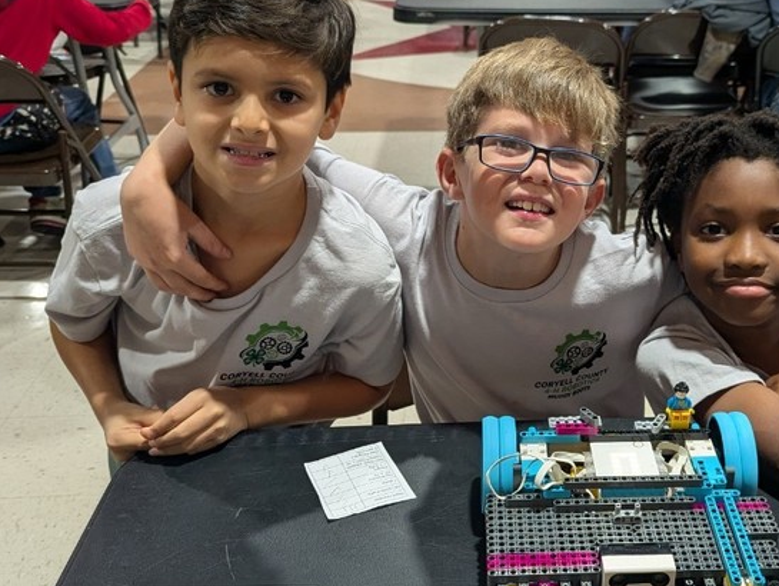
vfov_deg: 32.9
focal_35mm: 44
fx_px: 991
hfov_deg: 42.0
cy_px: 266
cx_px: 553
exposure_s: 1/60
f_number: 1.85
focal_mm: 6.81
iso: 169
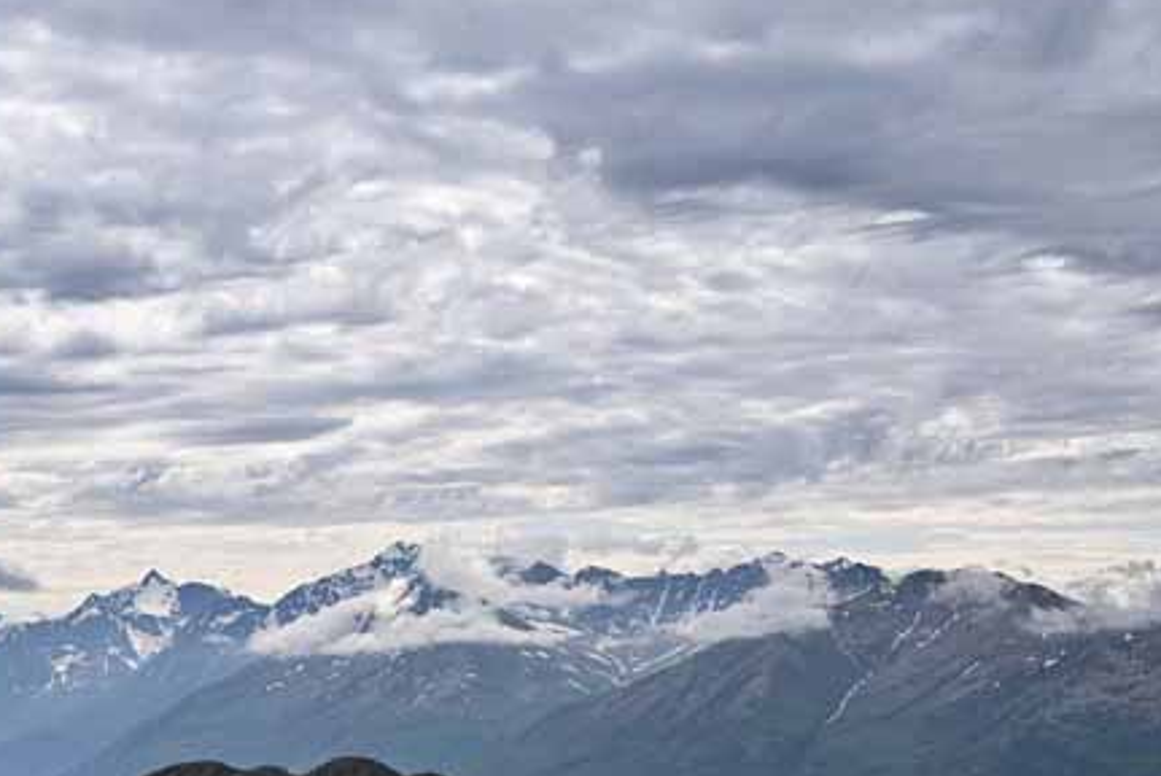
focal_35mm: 78
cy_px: 684
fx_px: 2517
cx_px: 353
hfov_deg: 25.8
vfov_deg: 17.3
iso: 100
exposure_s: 1/1000
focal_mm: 42
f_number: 6.3
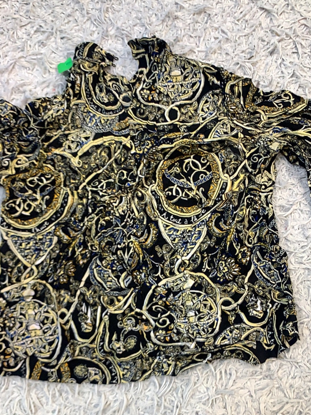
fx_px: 431
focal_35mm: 36
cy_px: 255
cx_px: 154
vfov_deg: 50.9
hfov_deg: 39.7
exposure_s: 1/100
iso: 64
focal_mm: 4.25
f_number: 1.8
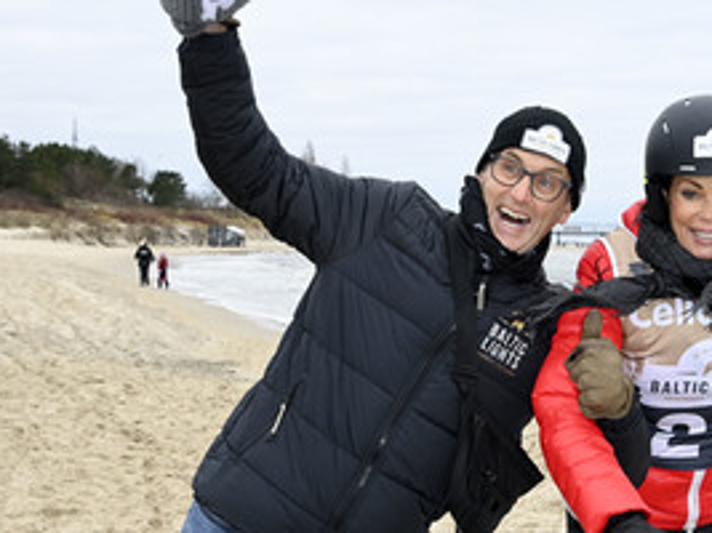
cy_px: 293
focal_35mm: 78
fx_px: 1604
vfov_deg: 18.9
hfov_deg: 24.9
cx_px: 481
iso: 640
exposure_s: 1/200
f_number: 10
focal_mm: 48
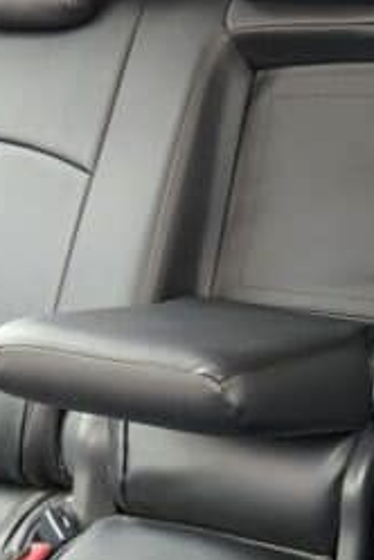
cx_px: 257
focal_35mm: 77
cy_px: 493
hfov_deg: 17.7
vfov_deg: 25.6
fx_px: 1200
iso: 1000
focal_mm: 5.4
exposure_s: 1/100
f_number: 1.8
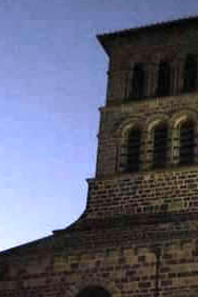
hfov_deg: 16.2
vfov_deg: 23.2
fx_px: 693
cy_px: 294
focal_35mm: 84
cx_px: 156
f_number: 2.9
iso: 400
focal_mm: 6.3
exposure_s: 1/22.6
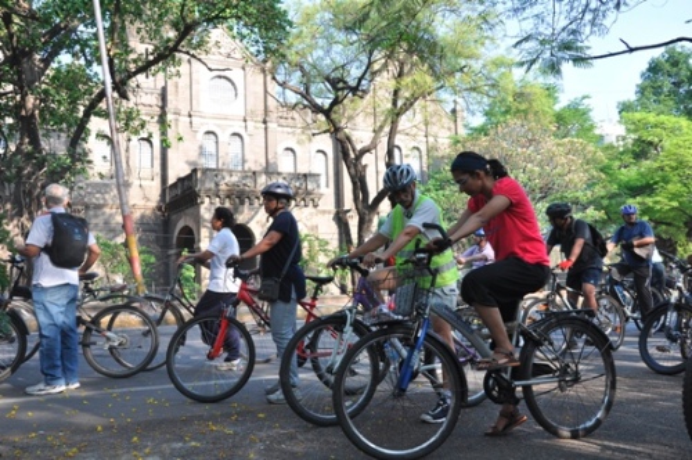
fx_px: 691
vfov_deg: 36.8
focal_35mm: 36
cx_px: 346
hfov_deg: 53.2
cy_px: 230
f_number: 7.1
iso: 400
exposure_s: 1/200
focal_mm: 24
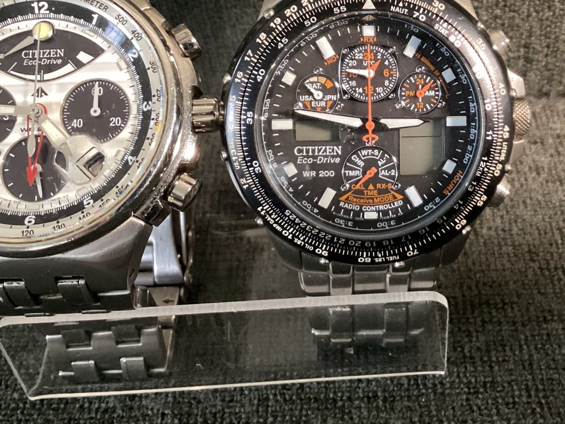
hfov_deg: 36.9
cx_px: 401
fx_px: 832
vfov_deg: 28.2
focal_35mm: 51
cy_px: 116
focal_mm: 3.3
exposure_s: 1/30
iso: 320
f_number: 2.4
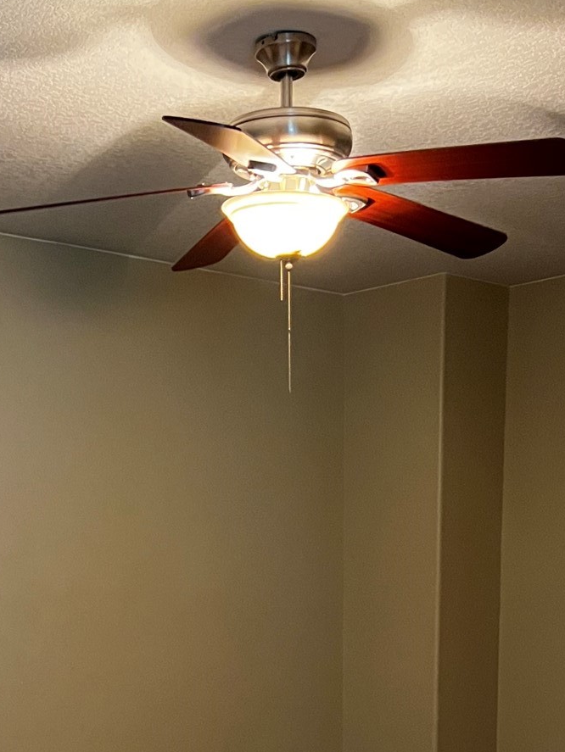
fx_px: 1305
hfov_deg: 24.4
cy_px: 791
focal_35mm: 60
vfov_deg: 29.5
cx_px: 234
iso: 640
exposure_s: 1/40
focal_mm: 5.7
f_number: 1.5
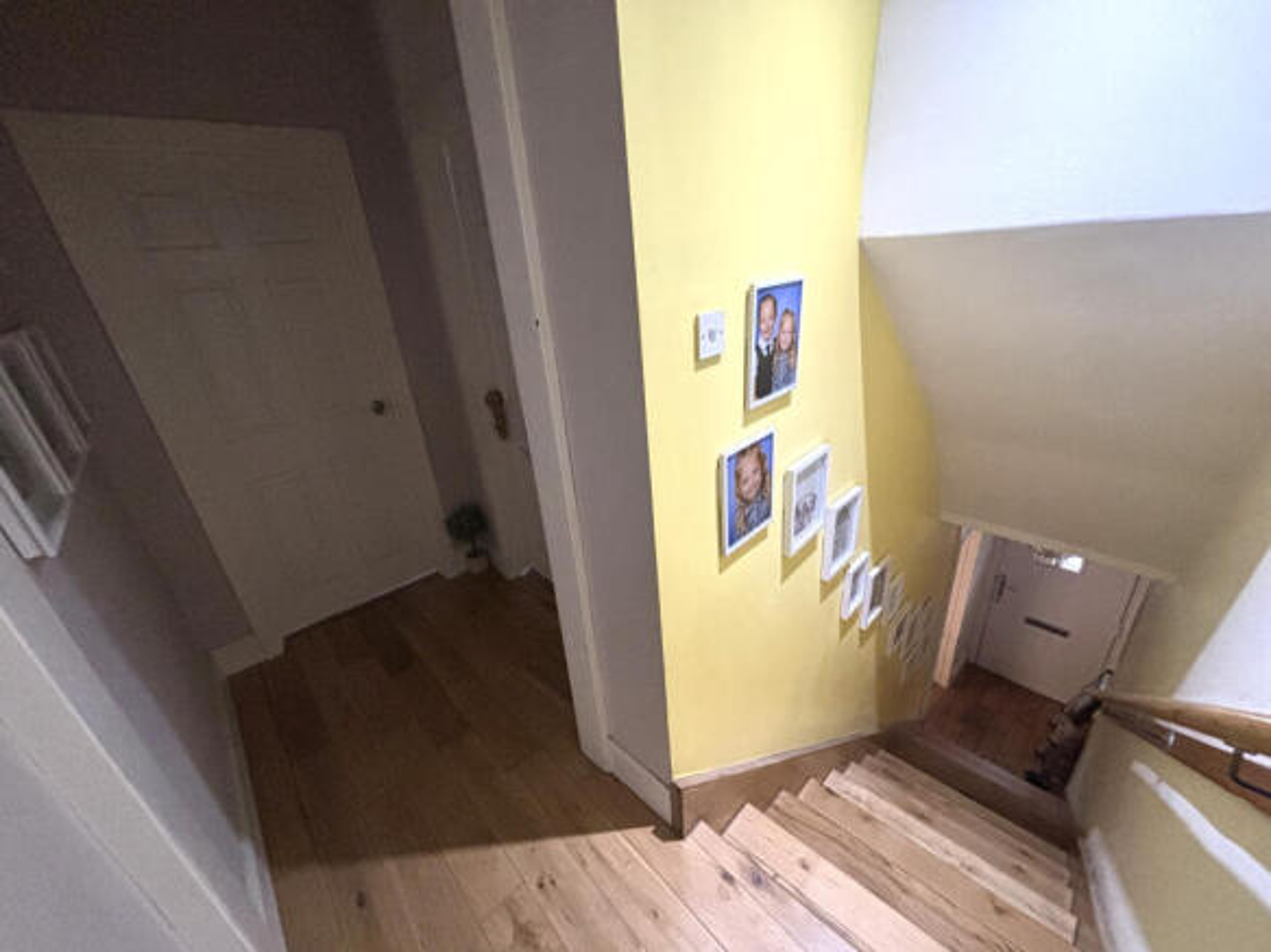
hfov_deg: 102.1
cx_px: 636
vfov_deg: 85.7
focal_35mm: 14
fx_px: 514
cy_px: 476
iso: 800
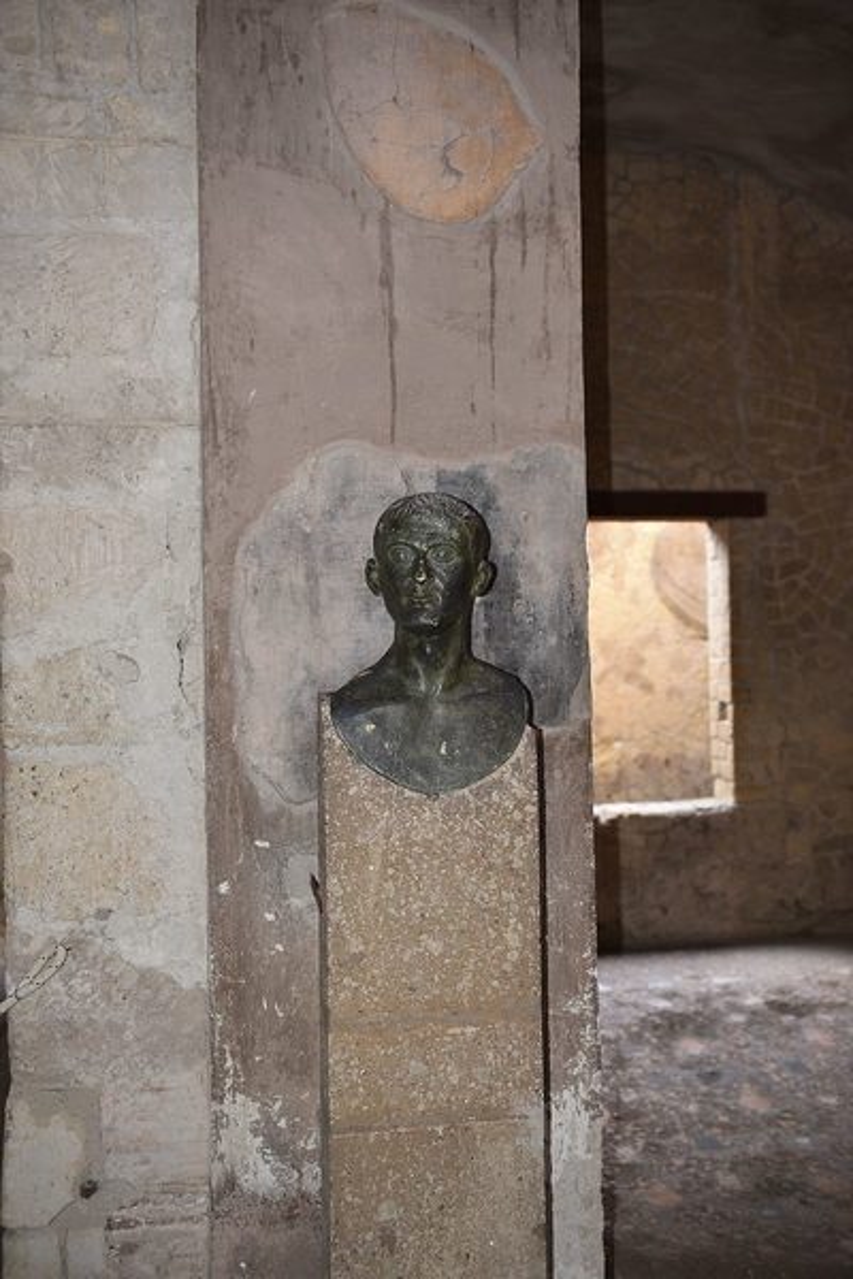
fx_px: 1244
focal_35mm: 35
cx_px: 426
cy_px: 640
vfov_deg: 54.4
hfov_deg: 37.9
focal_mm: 35
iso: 200
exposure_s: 1/60
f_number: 3.5
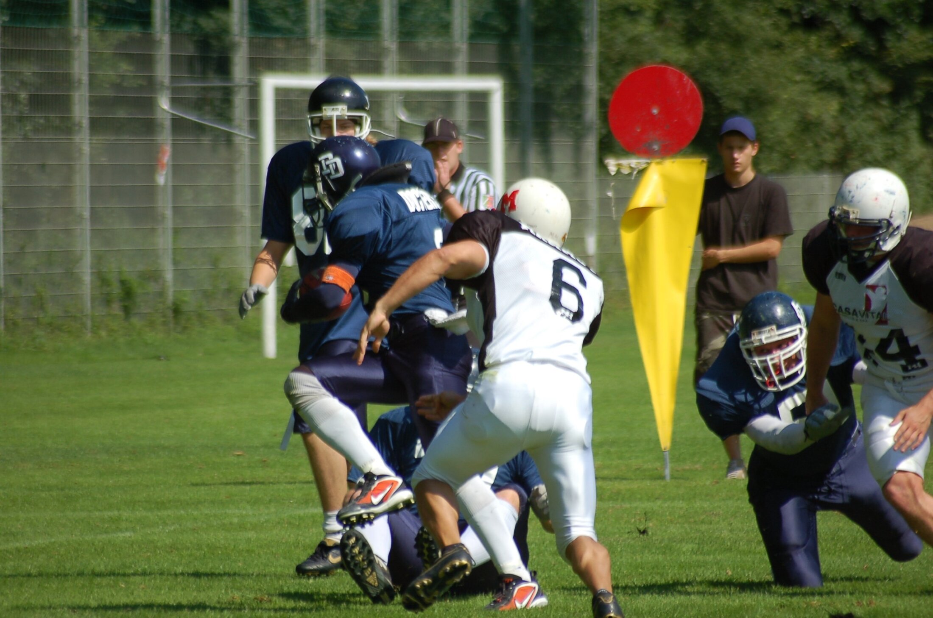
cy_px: 309
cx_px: 466
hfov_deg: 4.6
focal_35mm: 450
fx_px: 11640
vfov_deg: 3.0
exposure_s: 1/1000
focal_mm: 300
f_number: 5.6
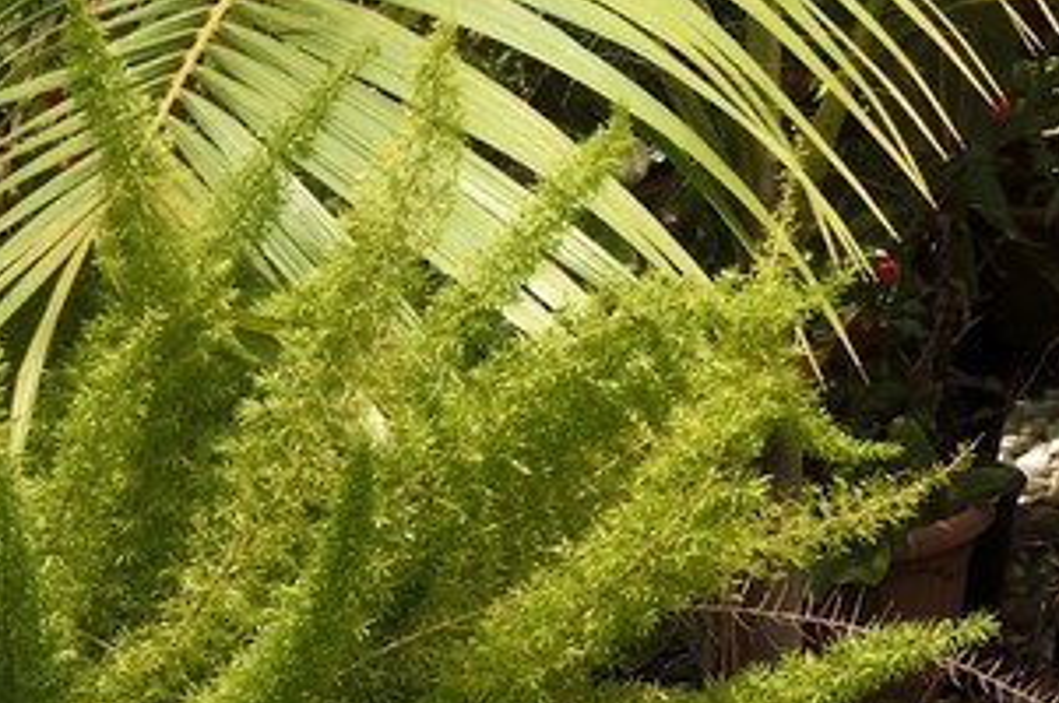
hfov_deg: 10.2
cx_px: 2670
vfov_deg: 7.7
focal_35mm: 170
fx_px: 4995
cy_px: -757
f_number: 16
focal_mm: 32
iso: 200
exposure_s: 1/160
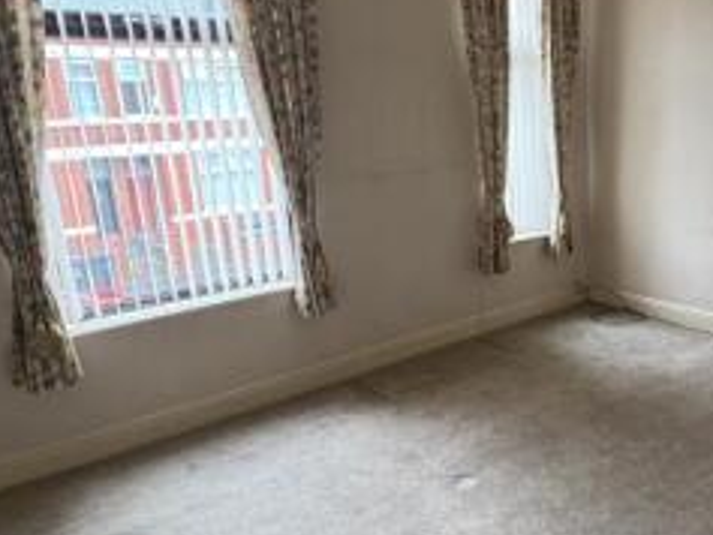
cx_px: 600
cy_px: 278
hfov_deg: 52.0
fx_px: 659
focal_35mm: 32
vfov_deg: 44.2
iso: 250
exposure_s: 1/62
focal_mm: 1.57
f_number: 1.8
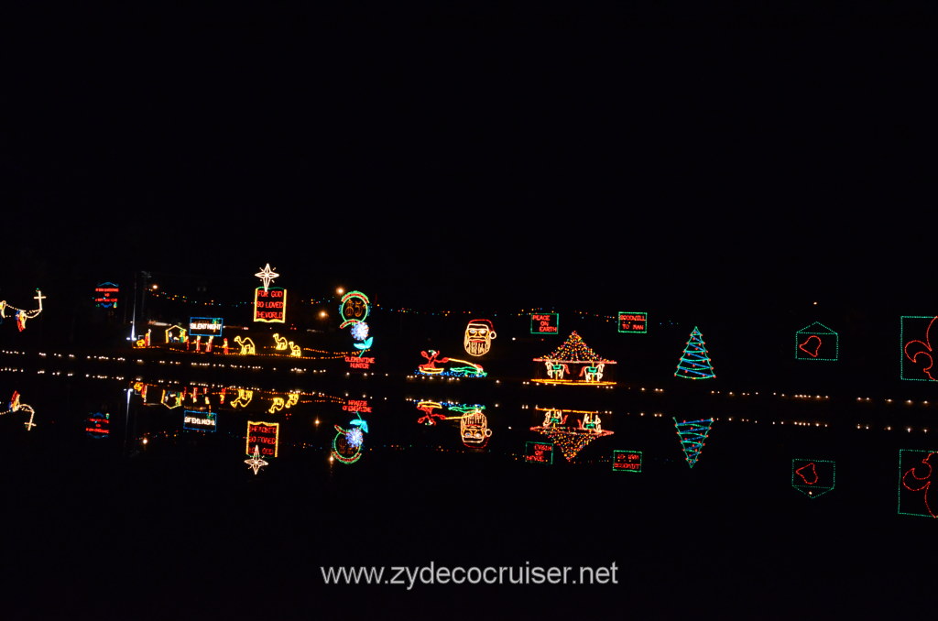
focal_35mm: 27
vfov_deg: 47.7
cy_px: 310
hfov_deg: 67.5
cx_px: 469
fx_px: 702
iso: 4000
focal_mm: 18
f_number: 5
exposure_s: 1/60
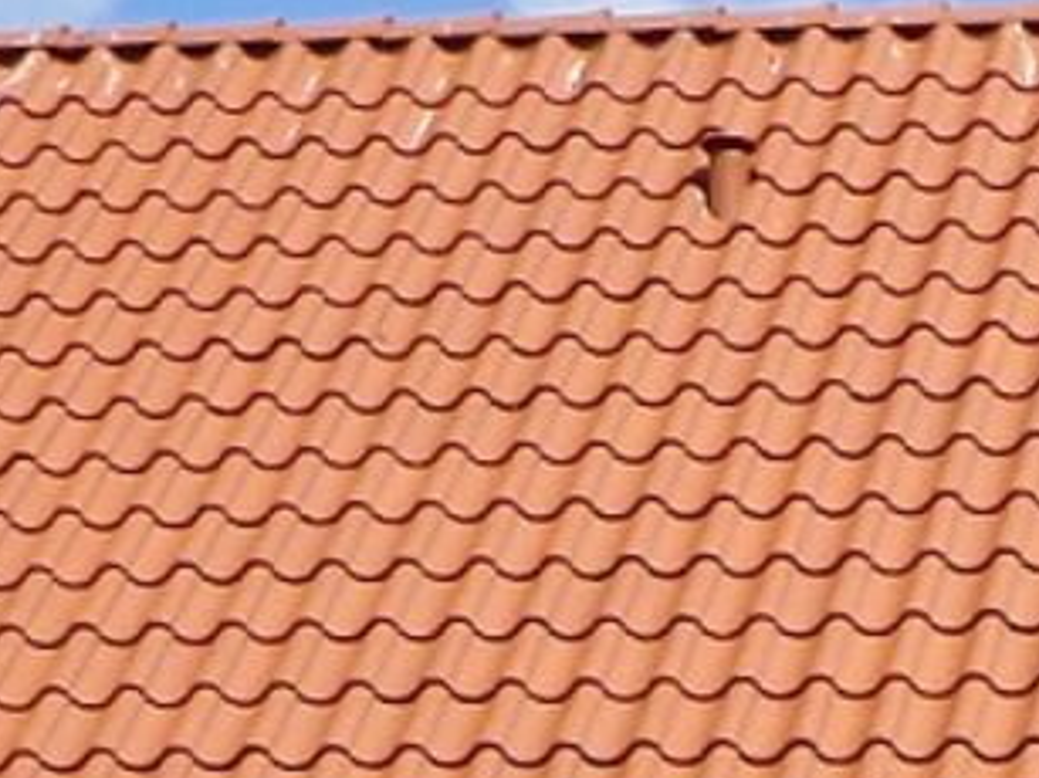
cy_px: 1690
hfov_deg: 9.3
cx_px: 1377
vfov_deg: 6.8
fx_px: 6301
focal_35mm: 210
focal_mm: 4.9
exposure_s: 1/1300
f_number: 3.3
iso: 100
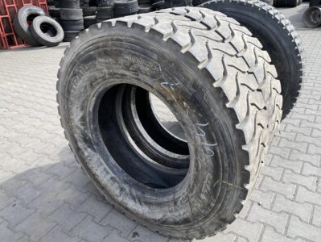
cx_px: 162
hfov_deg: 63.4
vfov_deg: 49.8
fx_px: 260
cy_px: 121
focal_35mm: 28
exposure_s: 1/757
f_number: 1.8
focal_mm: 4.25
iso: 32
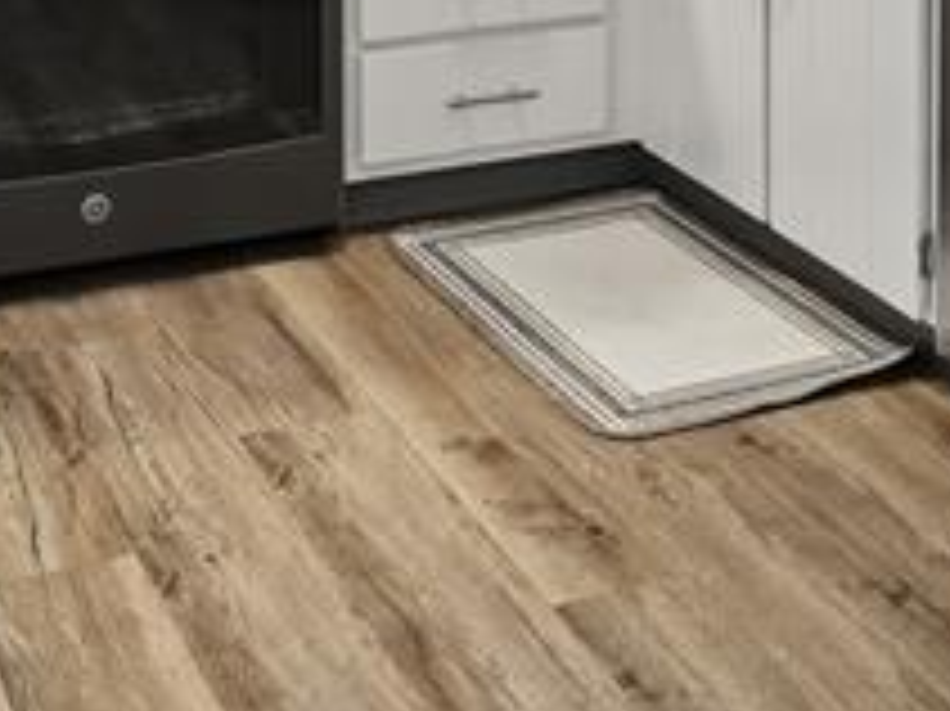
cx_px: 657
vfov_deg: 15.2
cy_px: -558
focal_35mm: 84
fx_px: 2304
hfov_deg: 23.2
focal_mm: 18
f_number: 11
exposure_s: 1/50
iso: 800
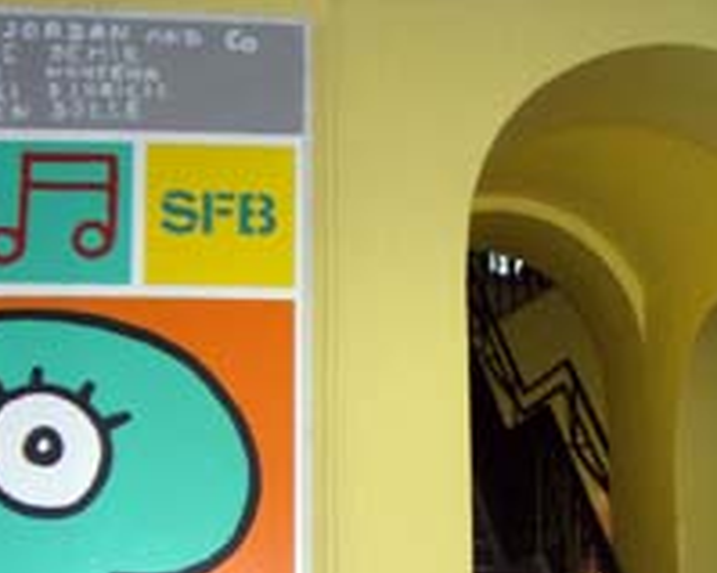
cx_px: 497
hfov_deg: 22.6
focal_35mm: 84
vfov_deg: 17.7
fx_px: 1782
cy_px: 605
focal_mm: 6.2
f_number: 2.7
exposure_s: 1/60
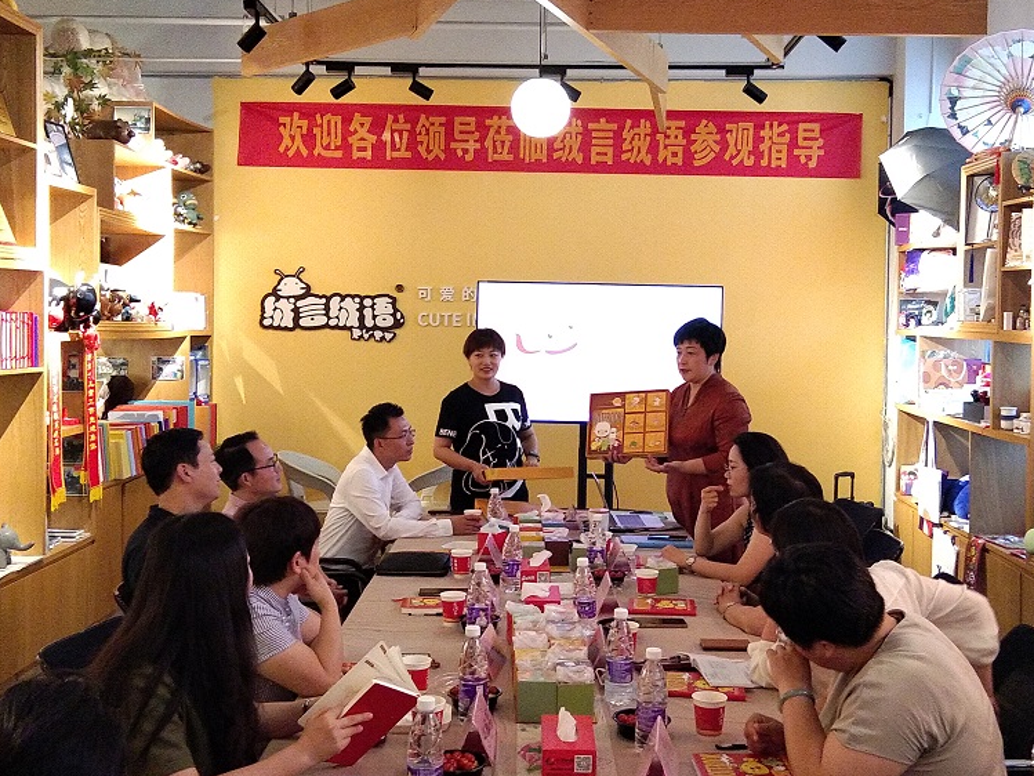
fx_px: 1404
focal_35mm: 47
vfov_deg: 30.9
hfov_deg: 40.4
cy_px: 373
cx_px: 526
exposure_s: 1/25
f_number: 2.2
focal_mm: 3.69
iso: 500
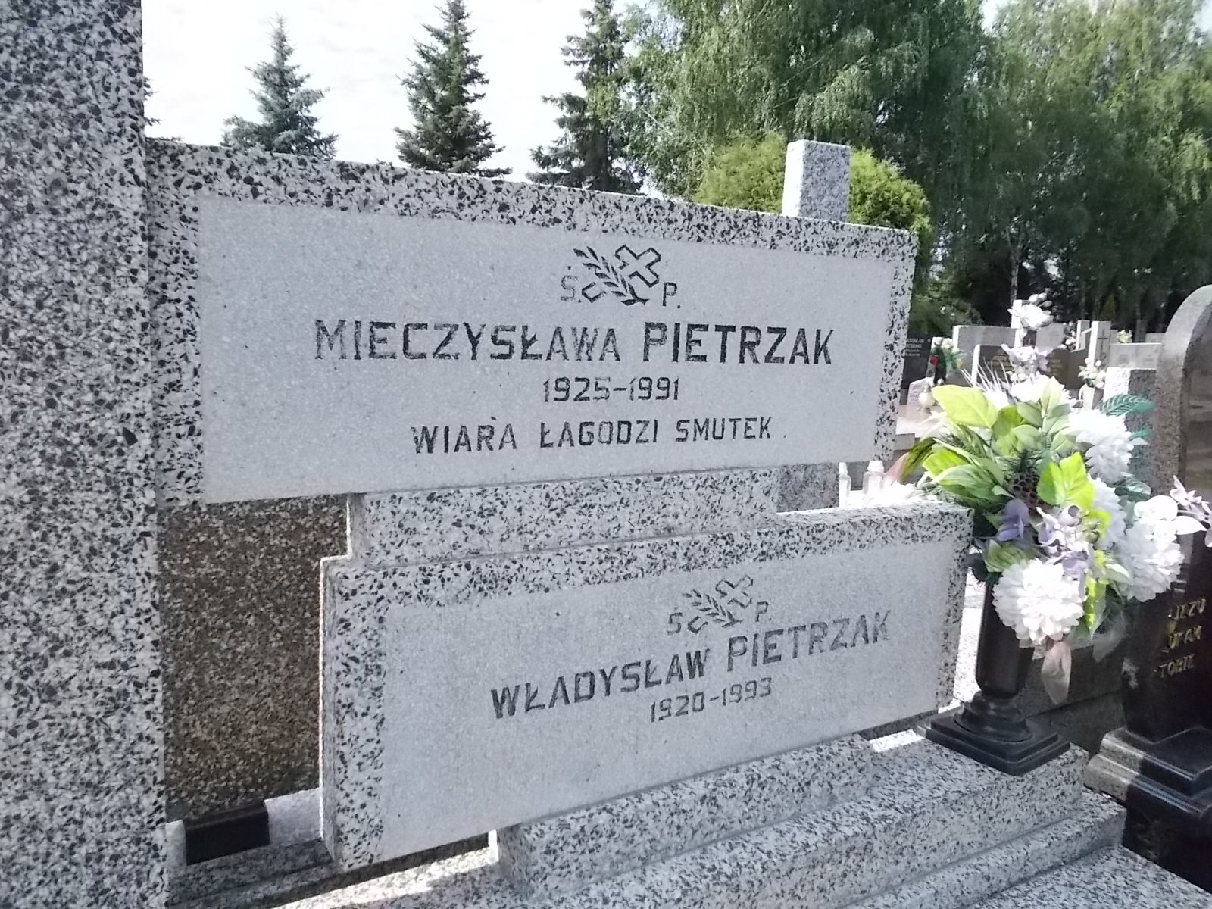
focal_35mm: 26
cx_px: 606
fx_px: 910
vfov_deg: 53.1
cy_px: 454
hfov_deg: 67.3
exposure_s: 1/400
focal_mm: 4.6
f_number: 8
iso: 400
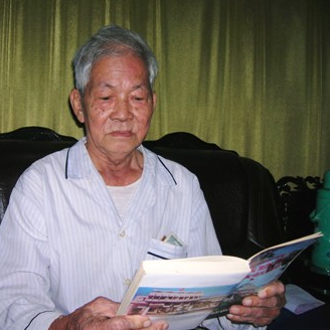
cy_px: 166
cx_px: 124
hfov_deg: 40.6
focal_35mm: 41
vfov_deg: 40.9
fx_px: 442
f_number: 2.9
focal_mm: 5.7
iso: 50
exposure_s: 1/60.1
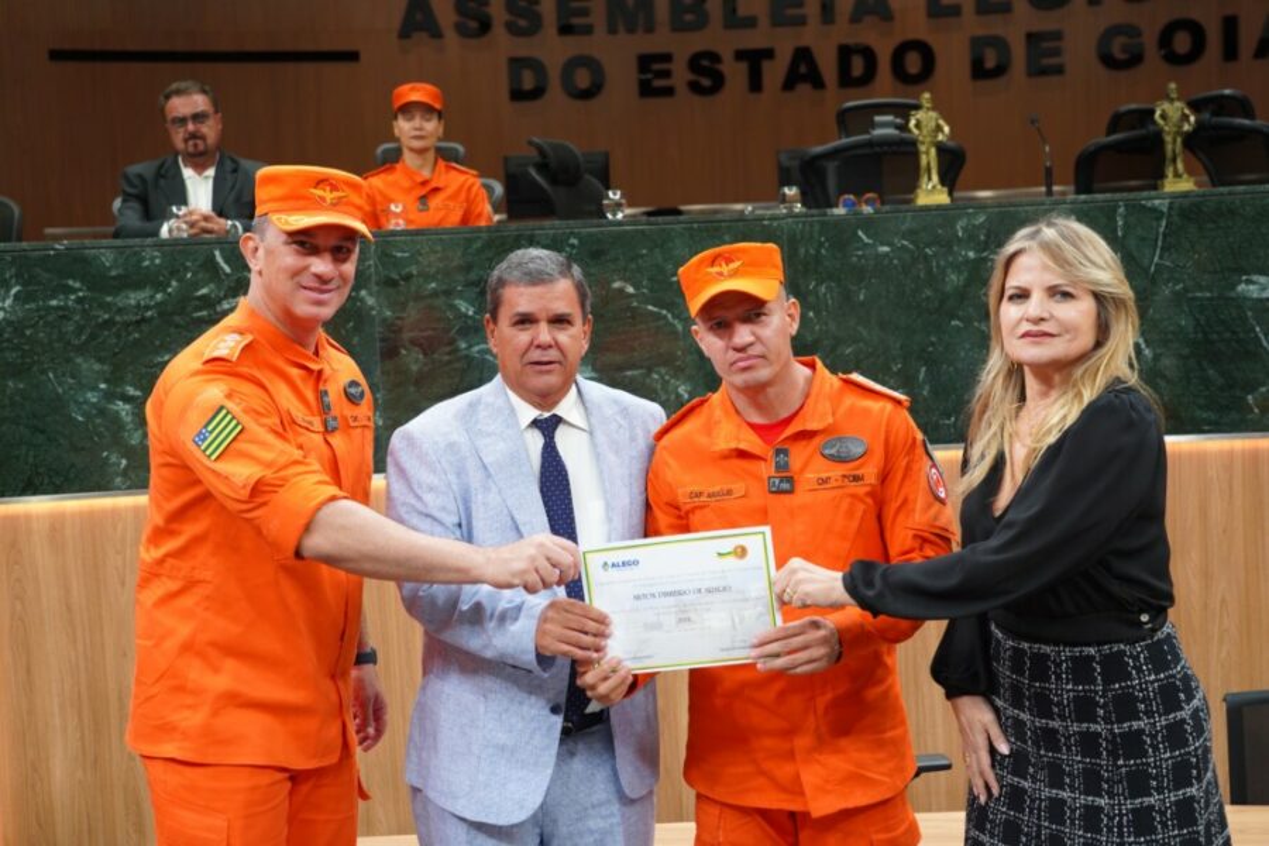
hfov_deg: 42.7
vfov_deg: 29.2
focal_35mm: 46
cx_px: 634
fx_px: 1621
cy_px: 423
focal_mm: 46
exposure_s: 1/160
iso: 1000
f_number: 5
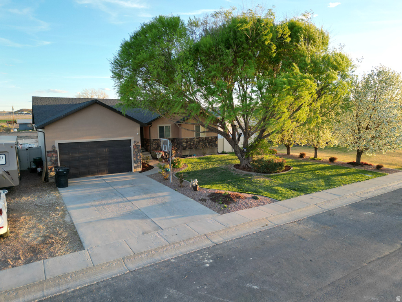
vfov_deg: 56.8
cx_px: 201
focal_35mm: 24
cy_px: 151
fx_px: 279
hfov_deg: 71.6
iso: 110
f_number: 1.7
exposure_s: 1/350
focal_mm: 6.72
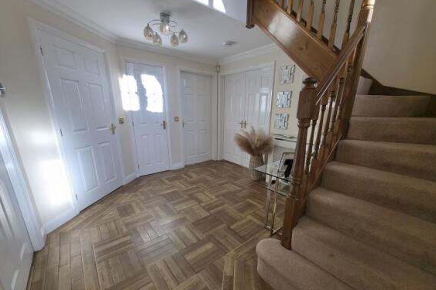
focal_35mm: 14
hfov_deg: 104.2
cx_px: 224
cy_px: 162
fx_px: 169
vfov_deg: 80.8
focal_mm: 2.2
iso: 25
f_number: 1.9
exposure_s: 1/365
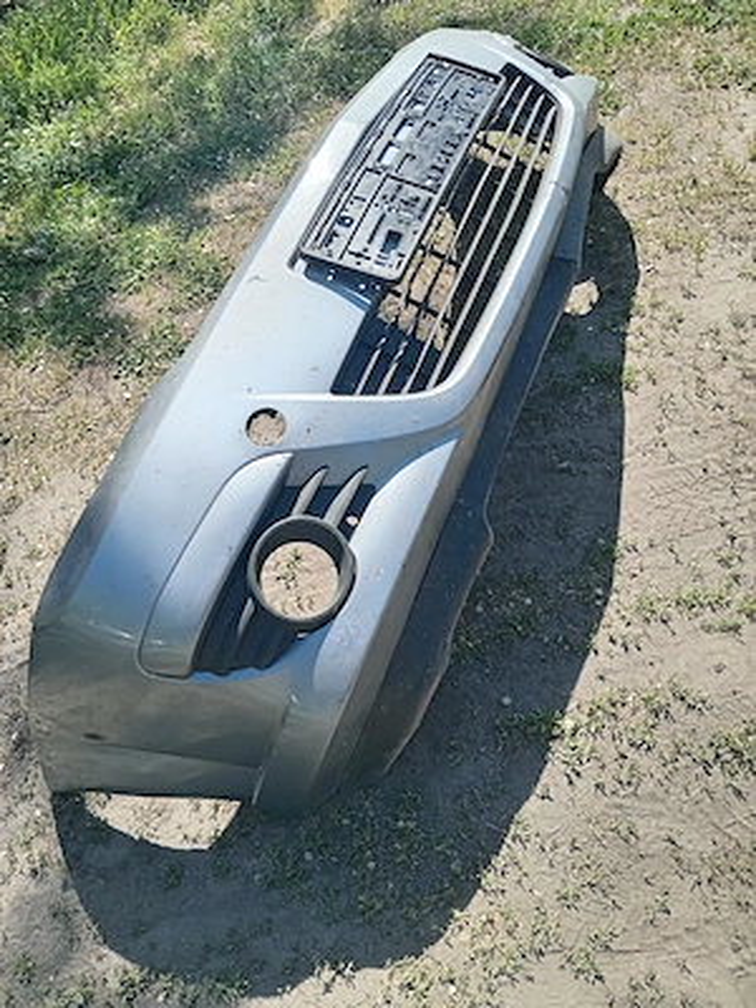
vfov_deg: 69.4
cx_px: 378
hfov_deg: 54.9
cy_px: 504
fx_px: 728
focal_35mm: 25
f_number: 1.8
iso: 100
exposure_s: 1/223
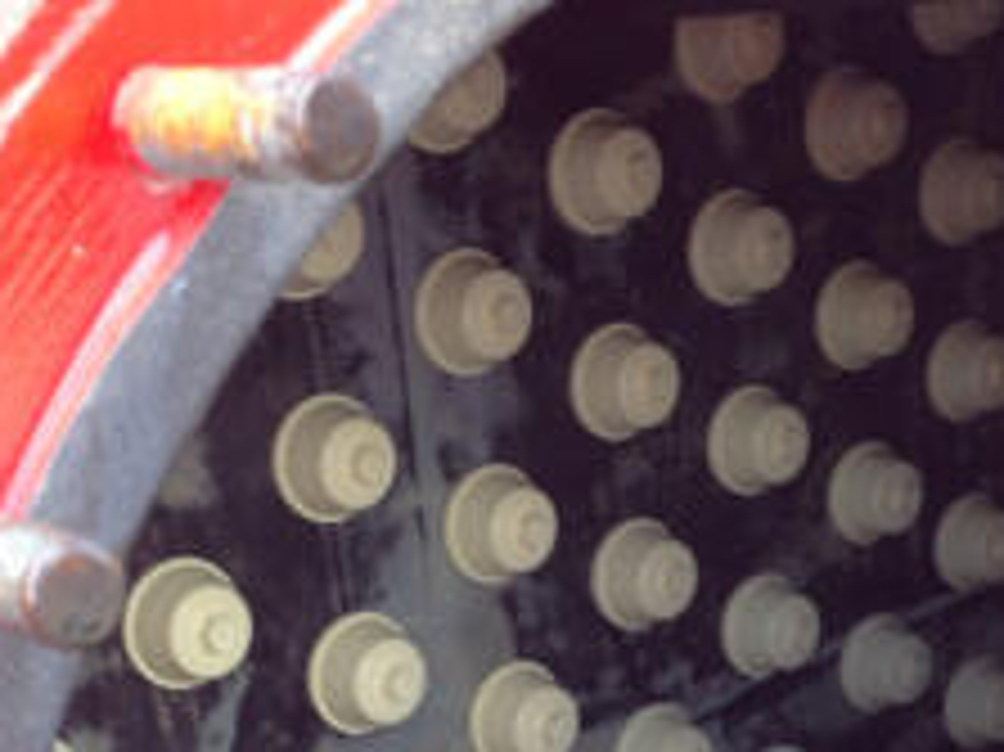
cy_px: 772
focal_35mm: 74
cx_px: 563
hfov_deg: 26.3
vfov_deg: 19.3
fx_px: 2145
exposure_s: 1/120
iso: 80
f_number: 2.4
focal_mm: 4.12
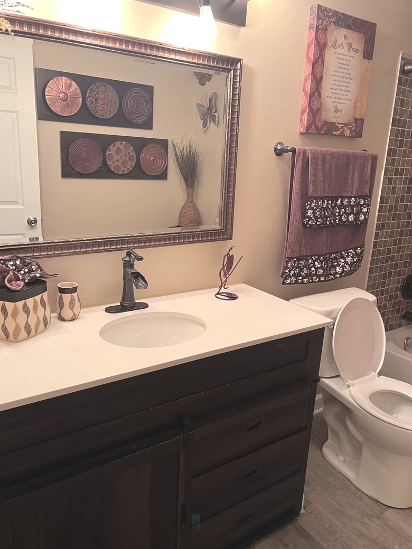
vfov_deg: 65.3
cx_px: 208
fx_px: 428
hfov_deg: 51.4
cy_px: 271
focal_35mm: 27
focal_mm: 5.1
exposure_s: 1/60
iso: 250
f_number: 1.6
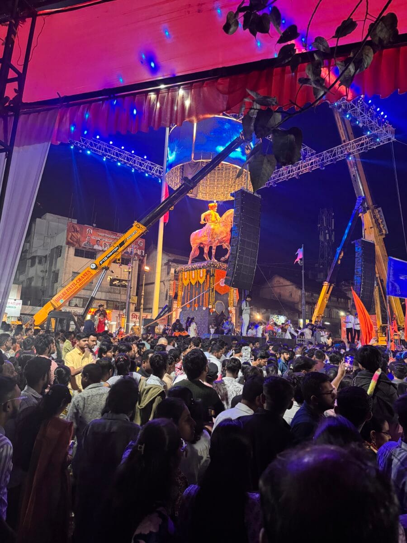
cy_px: 272
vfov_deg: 71.6
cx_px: 204
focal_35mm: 24
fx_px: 376
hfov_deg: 56.8
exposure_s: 1/49
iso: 640
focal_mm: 6.76
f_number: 1.78
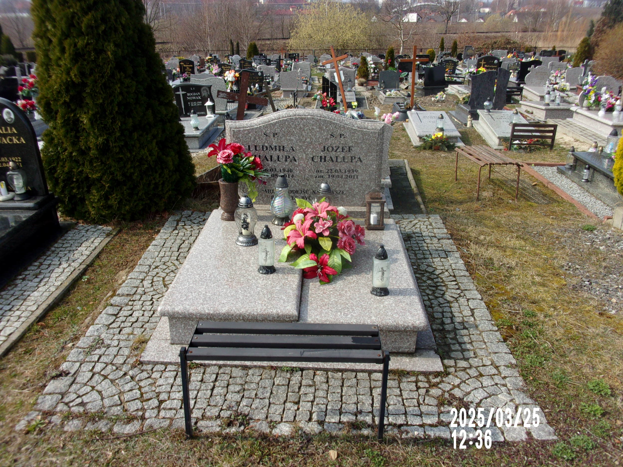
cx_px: 311
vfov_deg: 48.2
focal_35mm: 29
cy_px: 240
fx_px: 522
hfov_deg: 61.7
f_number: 10.8
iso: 80
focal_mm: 5.1
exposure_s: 1/75
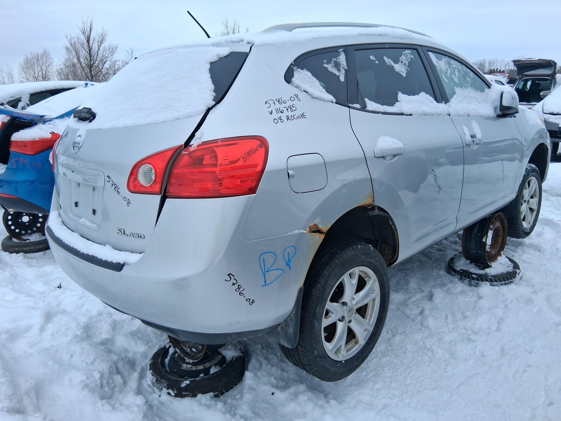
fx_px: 421
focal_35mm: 26
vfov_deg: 53.1
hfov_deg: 67.3
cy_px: 210
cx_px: 280
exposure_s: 1/389
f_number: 1.8
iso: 25
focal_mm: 3.98
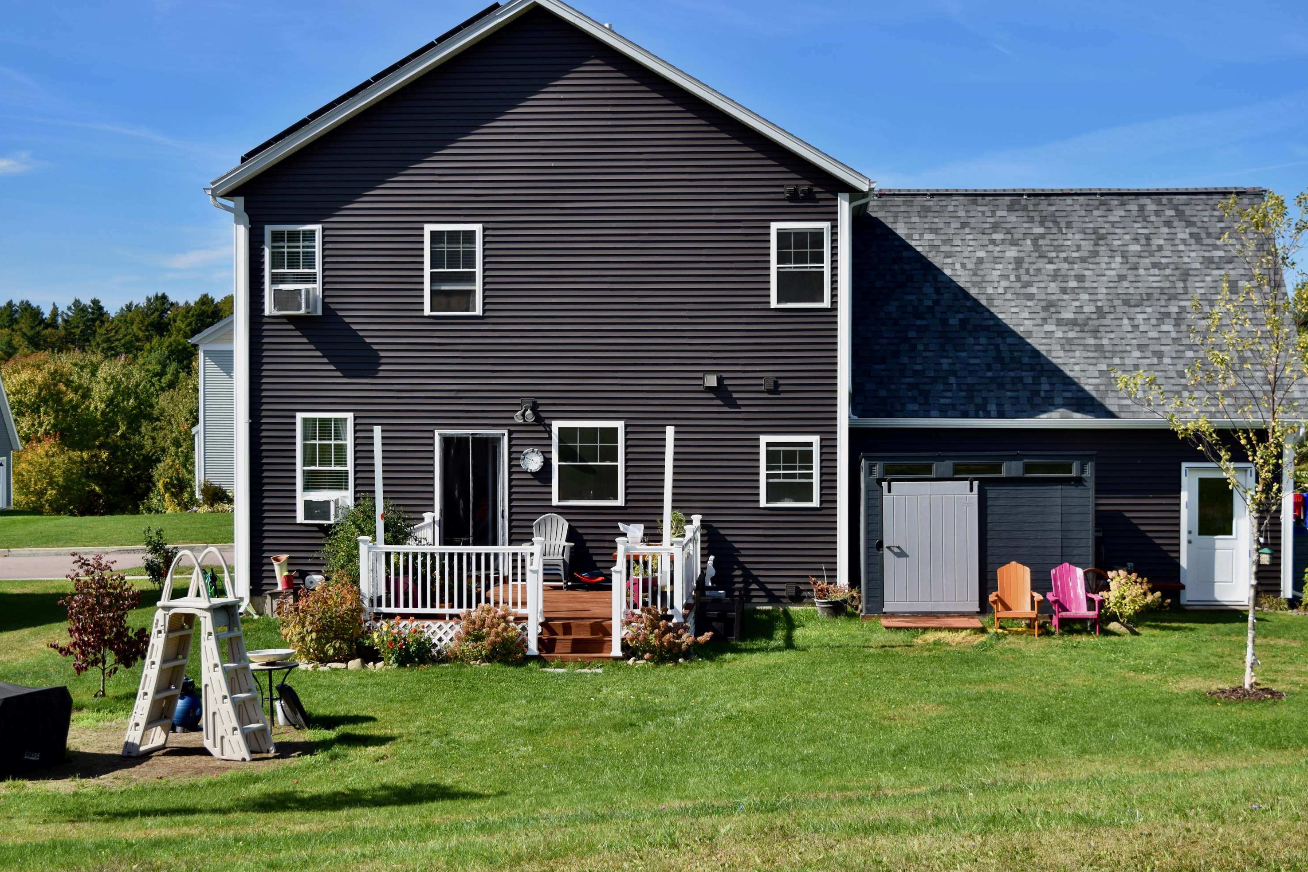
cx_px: 655
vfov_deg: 27.0
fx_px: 1817
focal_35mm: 50
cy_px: 426
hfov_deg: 39.6
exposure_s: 1/1000
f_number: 6.3
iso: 200
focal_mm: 32
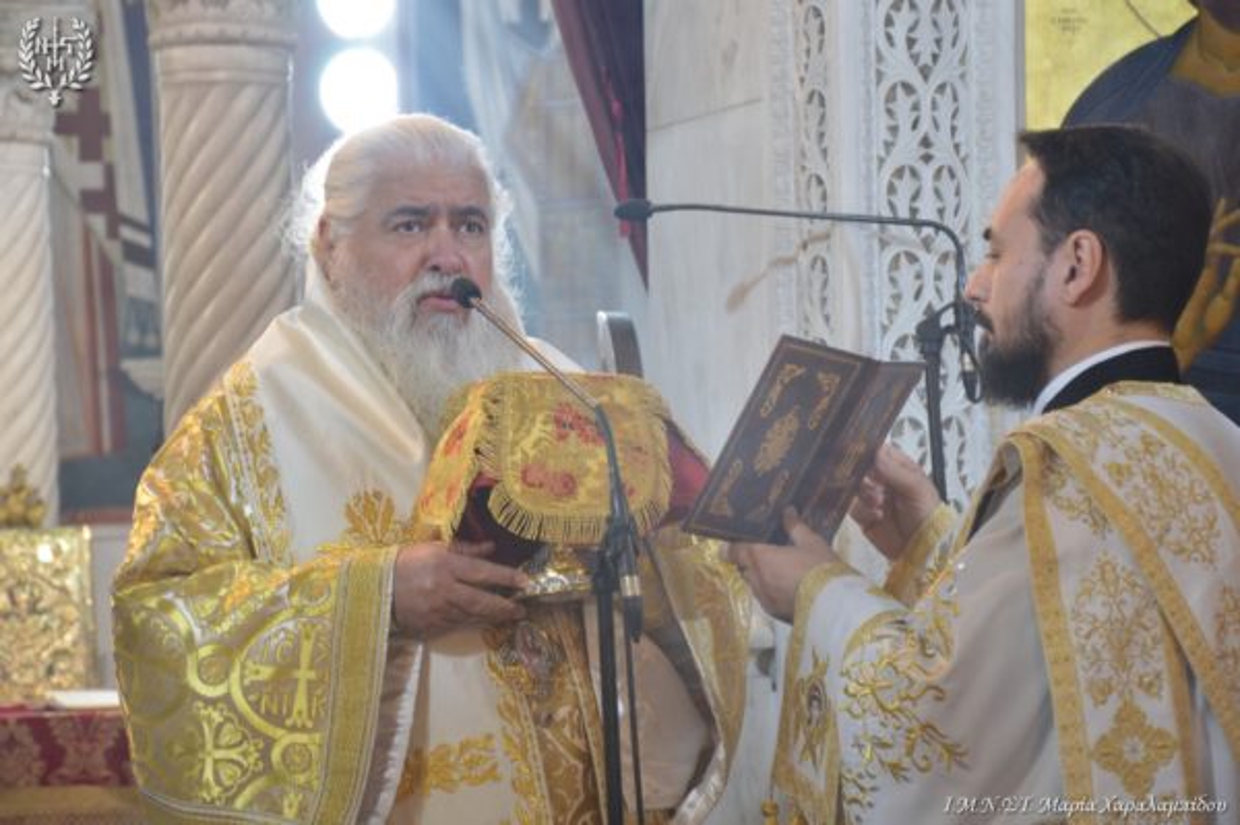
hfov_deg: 14.4
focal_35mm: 142
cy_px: 412
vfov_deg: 9.6
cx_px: 620
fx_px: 4904
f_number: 5.3
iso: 800
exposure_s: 1/30
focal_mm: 95
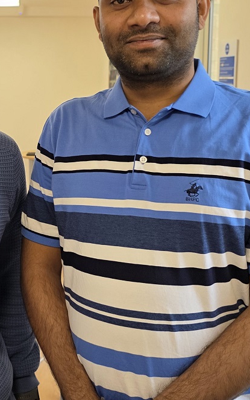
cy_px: 145
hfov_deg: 25.9
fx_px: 534
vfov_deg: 40.7
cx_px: 46
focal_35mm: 49
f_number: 1.7
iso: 125
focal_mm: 6.3
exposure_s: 1/101
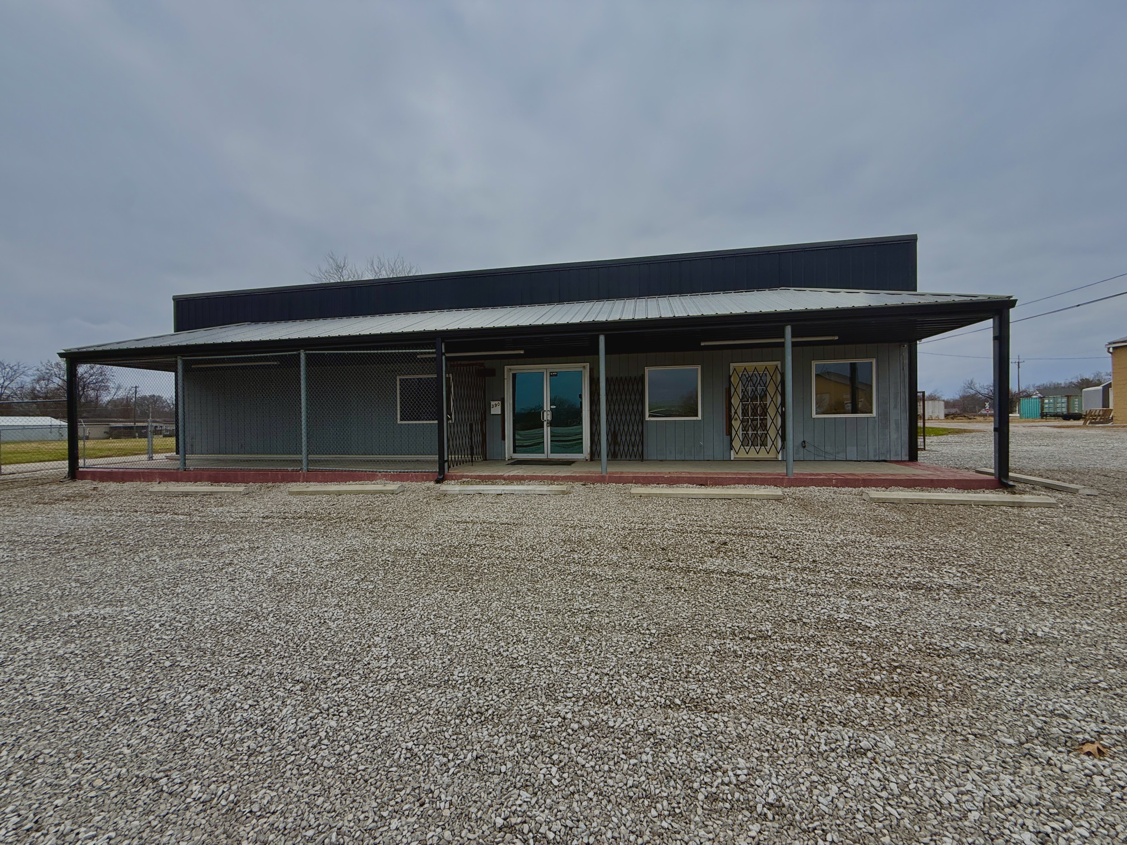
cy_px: 422
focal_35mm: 14
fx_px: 456
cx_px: 564
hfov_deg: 102.1
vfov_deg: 85.7
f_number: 2.2
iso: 64
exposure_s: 1/498
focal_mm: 2.22
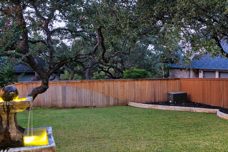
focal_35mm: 39
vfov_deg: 34.1
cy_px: 65
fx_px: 247
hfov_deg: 49.2
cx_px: 138
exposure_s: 6
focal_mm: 16
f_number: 7.1
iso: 125
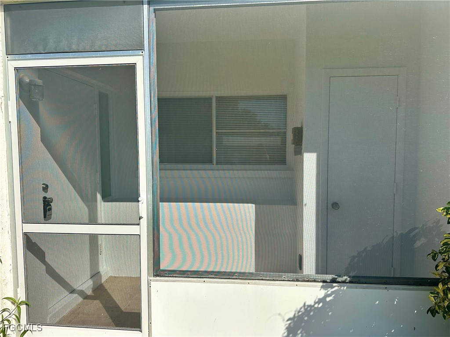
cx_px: 225
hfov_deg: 71.6
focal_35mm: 24
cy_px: 168
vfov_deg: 56.8
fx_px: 312
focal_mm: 6.86
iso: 80
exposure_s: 1/5848
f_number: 1.78
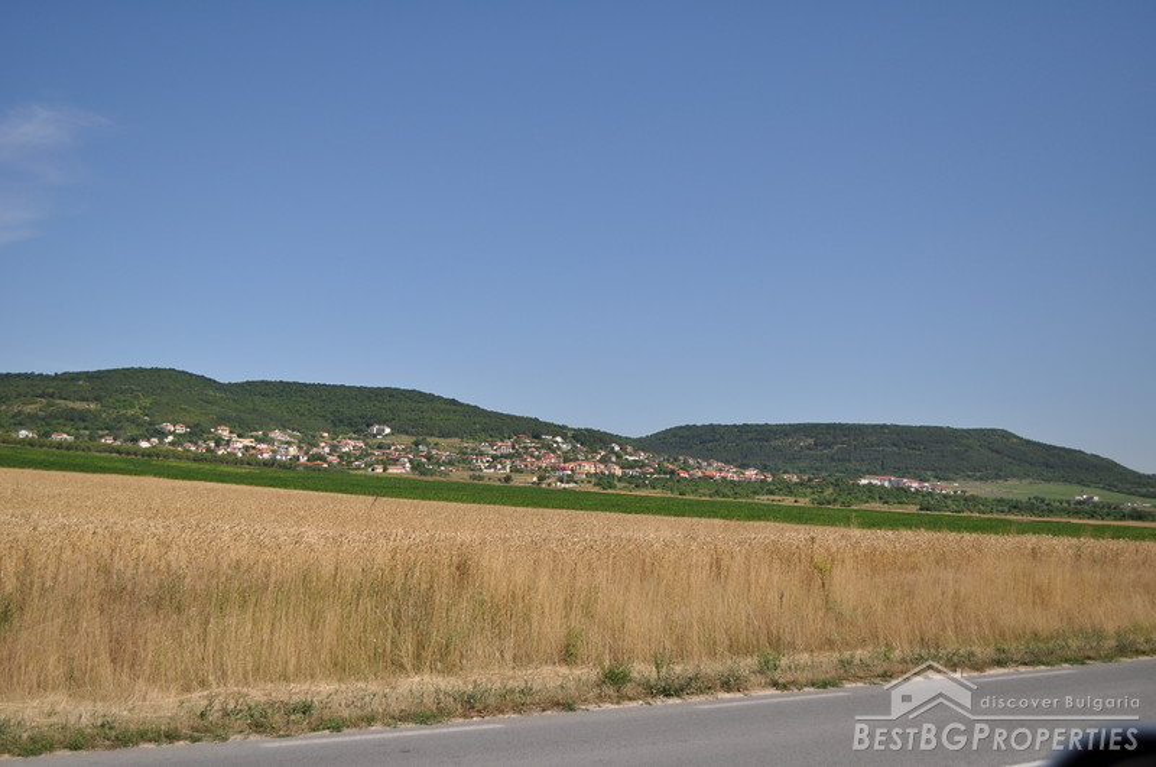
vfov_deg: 36.8
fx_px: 1154
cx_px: 578
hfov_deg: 53.2
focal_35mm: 36
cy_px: 384
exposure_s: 1/2500
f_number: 4
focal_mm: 24
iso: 200
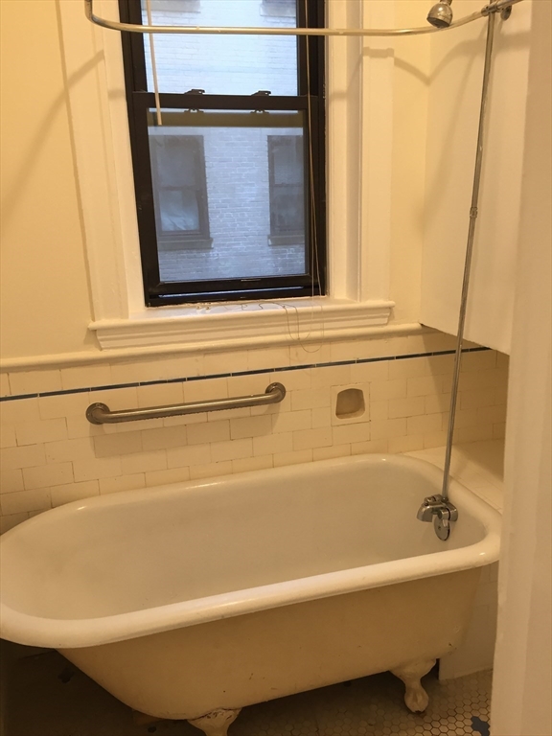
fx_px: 617
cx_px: 276
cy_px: 368
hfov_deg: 48.2
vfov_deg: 61.7
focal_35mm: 29
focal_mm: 4.15
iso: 64
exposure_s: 1/30
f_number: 2.2
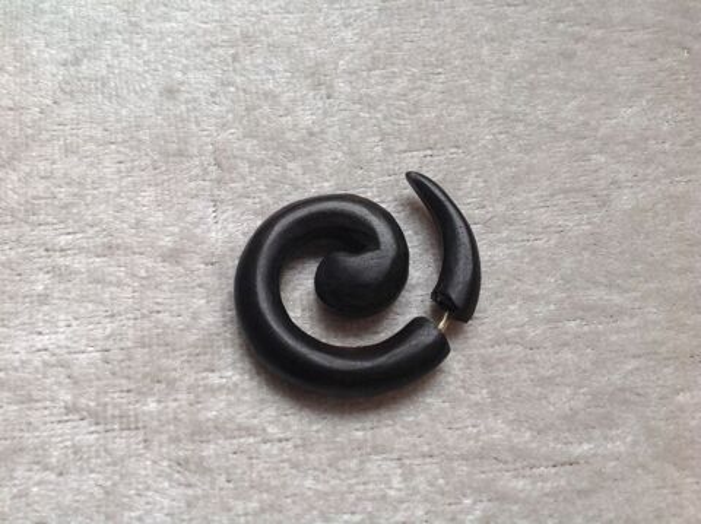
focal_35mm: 35
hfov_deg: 52.7
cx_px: 350
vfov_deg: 40.6
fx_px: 708
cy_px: 262
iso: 64
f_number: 2.4
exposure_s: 1/60
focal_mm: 4.28
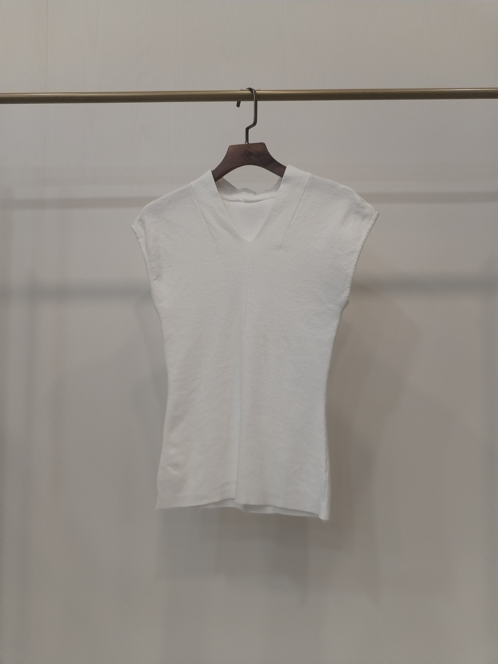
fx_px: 556
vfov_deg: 61.7
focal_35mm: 29
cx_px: 249
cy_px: 332
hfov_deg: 48.2
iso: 175
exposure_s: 1/60
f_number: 1.8
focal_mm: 4.75
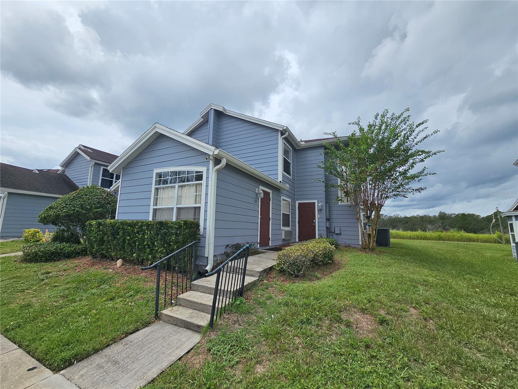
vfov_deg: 89.9
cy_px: 194
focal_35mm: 13
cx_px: 259
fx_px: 195
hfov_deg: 106.2
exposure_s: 1/3273
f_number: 2.2
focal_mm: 2.2
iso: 50
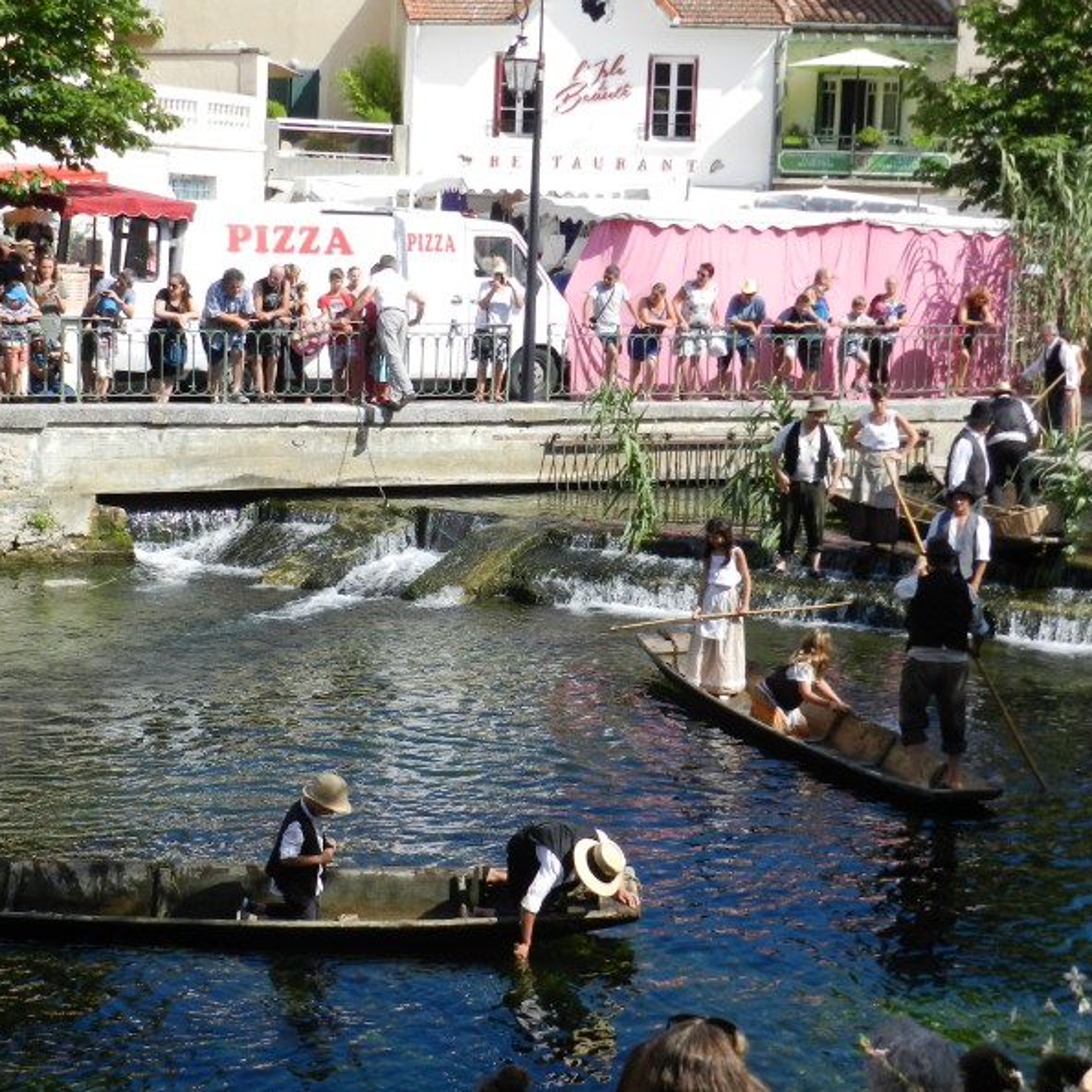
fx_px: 2248
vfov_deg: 27.3
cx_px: 398
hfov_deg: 27.2
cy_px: 549
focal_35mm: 63
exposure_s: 1/800
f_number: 4.4
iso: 160
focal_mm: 9.4
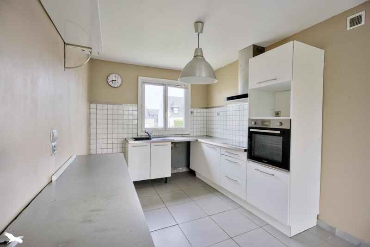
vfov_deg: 73.7
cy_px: 124
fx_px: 164
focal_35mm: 16
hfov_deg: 96.7
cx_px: 185
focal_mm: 16
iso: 800
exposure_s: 1/200
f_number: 8
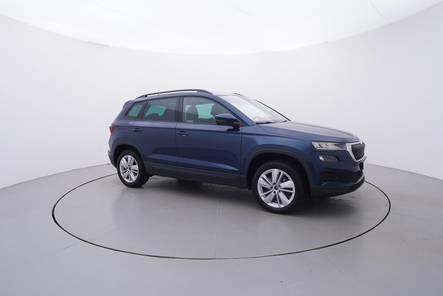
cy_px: 148
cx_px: 222
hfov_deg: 77.3
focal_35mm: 22
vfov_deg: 56.2
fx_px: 277
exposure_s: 1/80
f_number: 5
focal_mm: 15
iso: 200
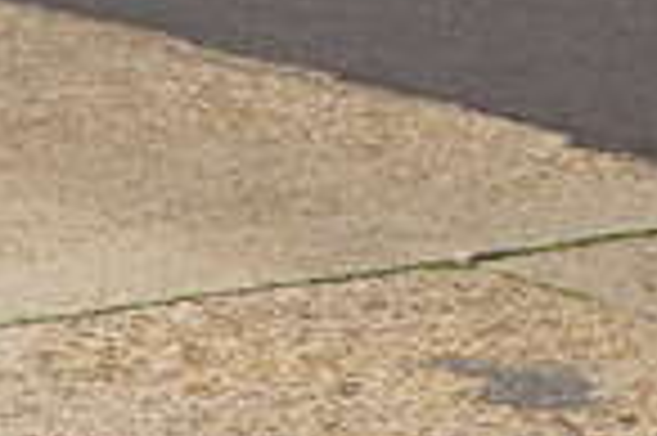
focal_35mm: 255
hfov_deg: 8.0
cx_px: -14
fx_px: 4644
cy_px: -744
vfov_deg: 5.2
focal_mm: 31
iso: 100
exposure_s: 1/200
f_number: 11
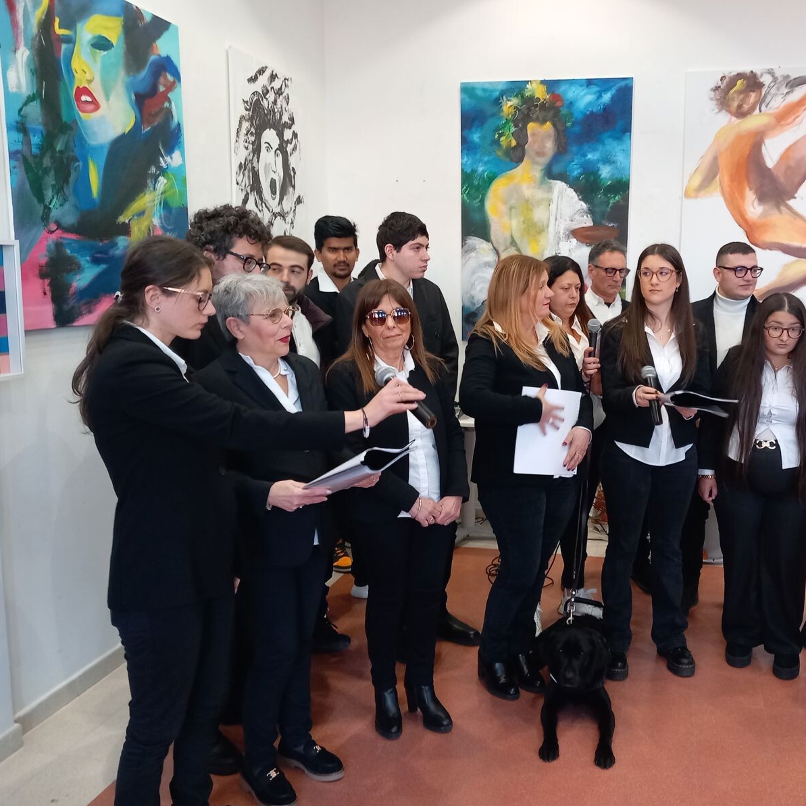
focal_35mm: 32
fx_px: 843
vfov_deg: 51.1
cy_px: 403
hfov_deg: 50.3
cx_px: 526
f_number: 1.8
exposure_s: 1/33.3
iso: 250
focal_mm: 4
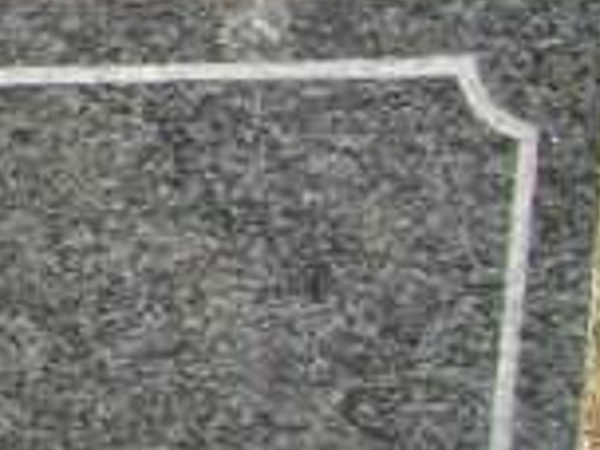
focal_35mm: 285
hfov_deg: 6.4
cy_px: -987
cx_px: -1184
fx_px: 4940
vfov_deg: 4.9
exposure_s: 1/320
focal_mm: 6
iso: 80
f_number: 4.8
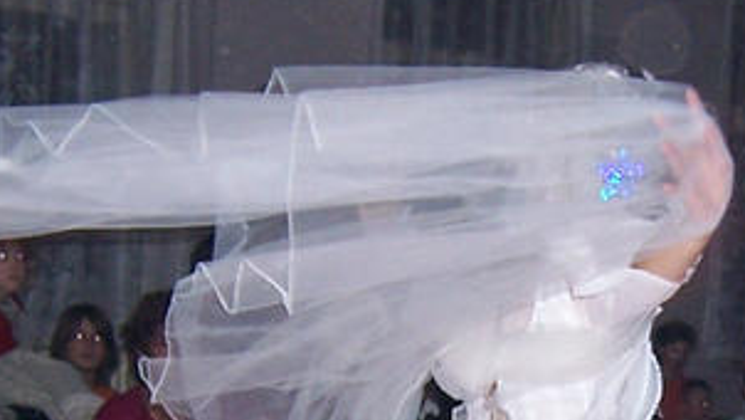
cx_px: 644
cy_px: 578
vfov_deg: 9.7
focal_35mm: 122
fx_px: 2410
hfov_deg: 17.4
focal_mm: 5.5
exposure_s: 1/60
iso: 140
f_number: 2.8
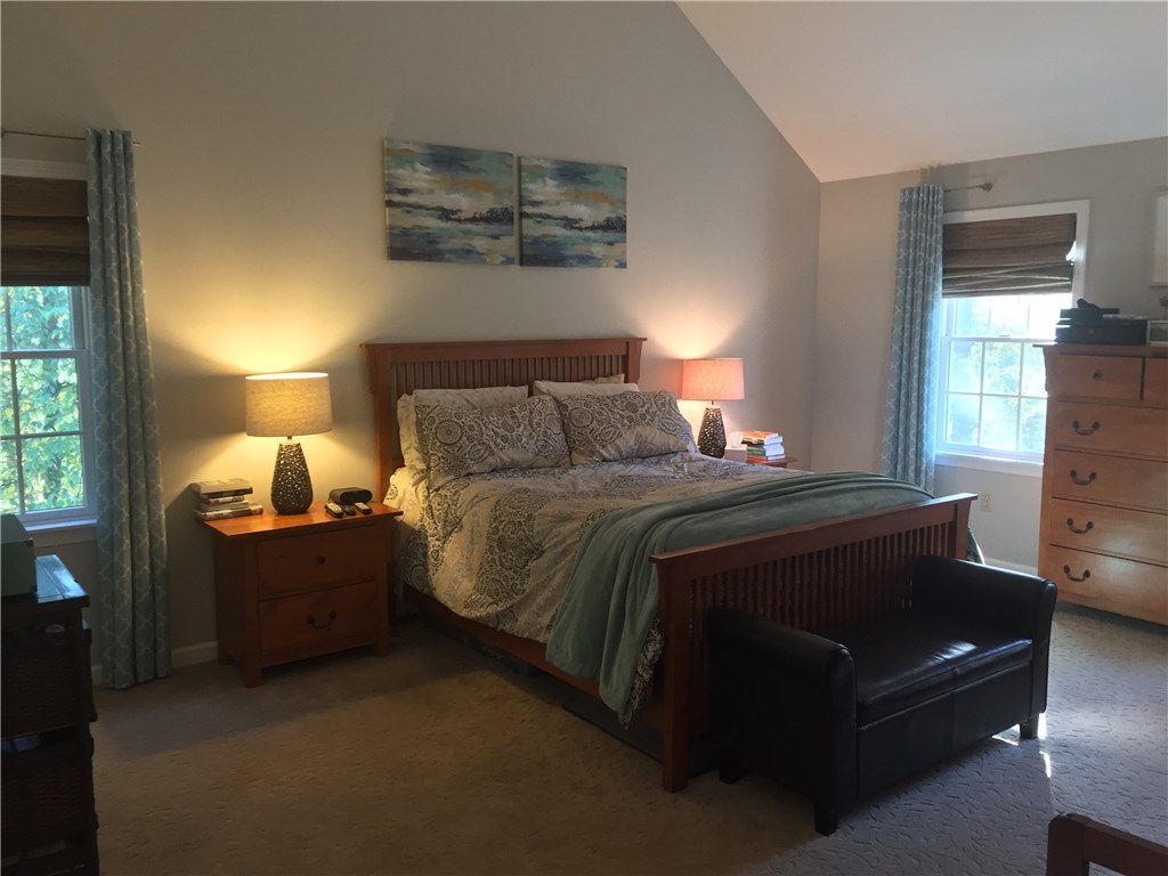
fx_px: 979
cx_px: 584
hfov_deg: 61.7
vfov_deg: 48.2
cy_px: 438
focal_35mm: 29
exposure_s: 1/30
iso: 200
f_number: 2.2
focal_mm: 4.15
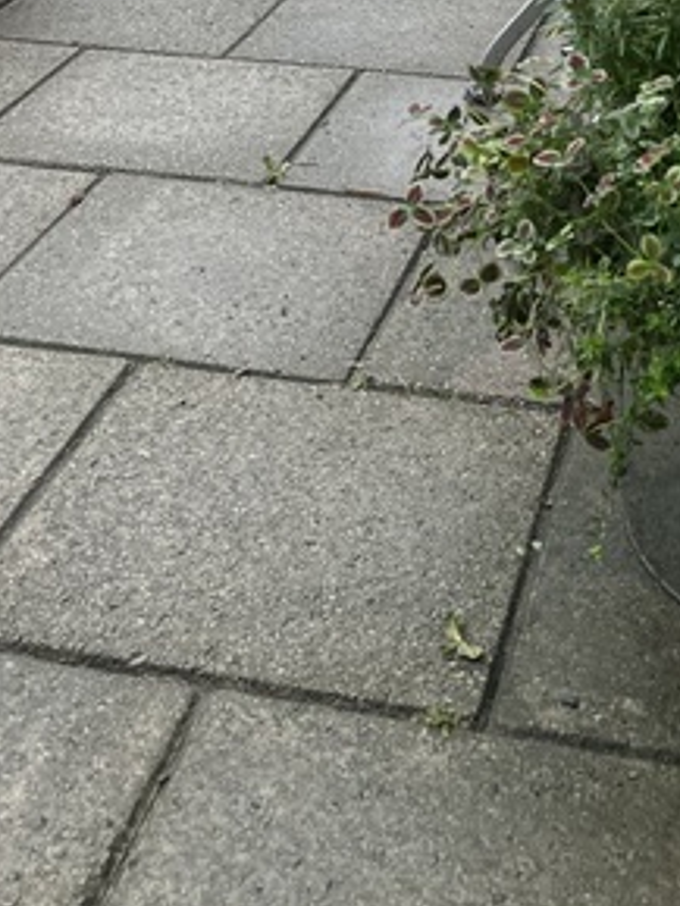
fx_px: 1806
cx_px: 291
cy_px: -263
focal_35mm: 69
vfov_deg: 24.6
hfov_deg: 21.3
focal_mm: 5.1
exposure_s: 1/374
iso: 50
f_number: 1.6
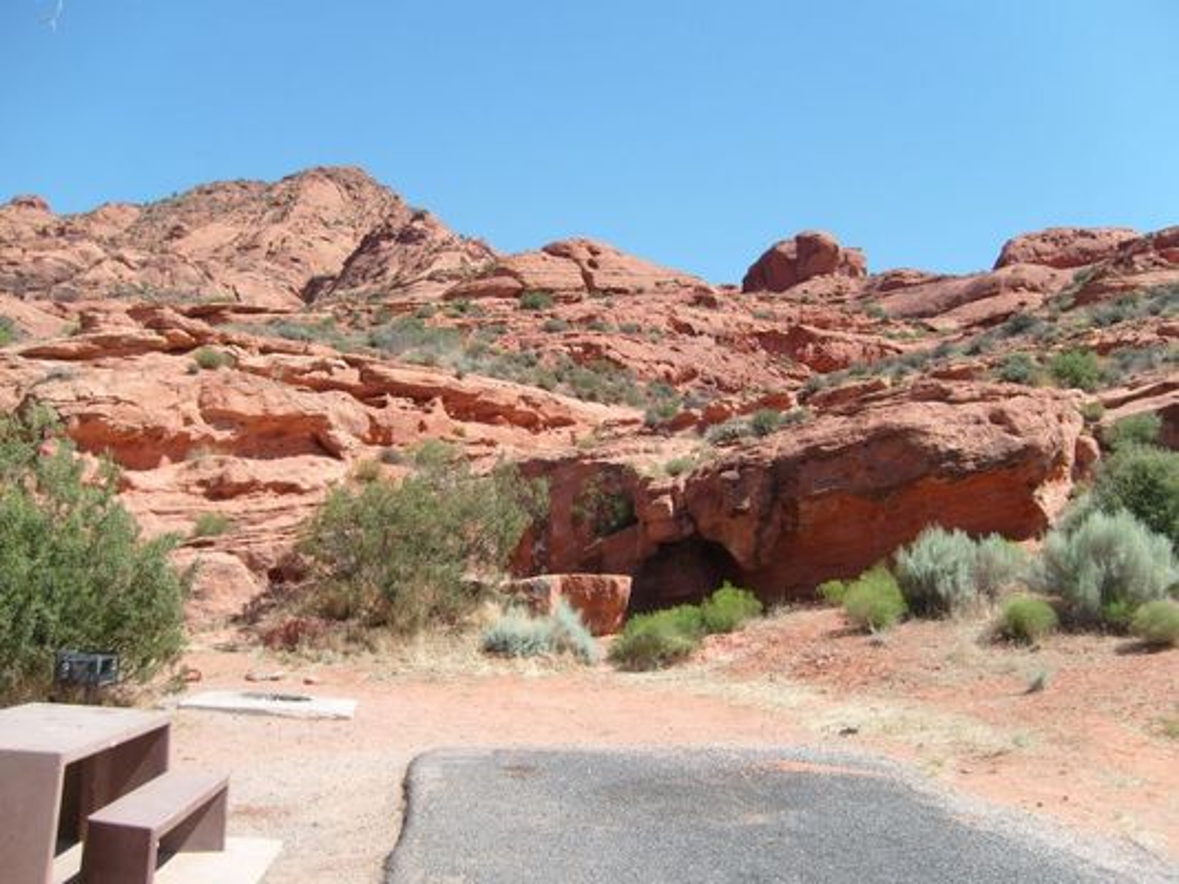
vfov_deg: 40.7
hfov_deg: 52.6
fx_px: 1192
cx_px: 590
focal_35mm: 35
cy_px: 442
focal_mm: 5.8
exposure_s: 1/250
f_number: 7.1
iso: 80
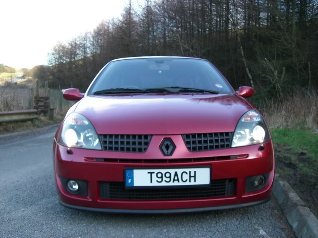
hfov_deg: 49.0
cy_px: 119
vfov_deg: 37.7
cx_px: 159
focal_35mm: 38
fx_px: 349
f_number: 2.7
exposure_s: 1/200
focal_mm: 6.2
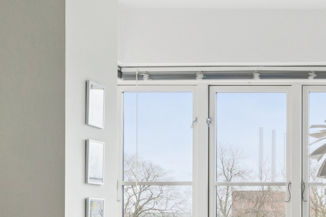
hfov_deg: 23.3
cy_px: 206
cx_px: 437
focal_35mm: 76
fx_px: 686
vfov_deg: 17.7
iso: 250
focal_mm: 12.8
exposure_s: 1/50
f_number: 7.1
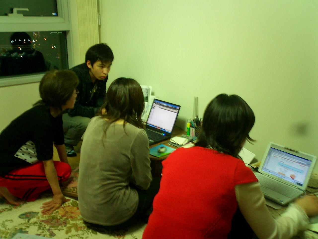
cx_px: 159
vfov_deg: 38.7
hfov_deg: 50.1
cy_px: 120
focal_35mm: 37
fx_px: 340
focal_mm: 5.6
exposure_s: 1/10
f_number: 3.5
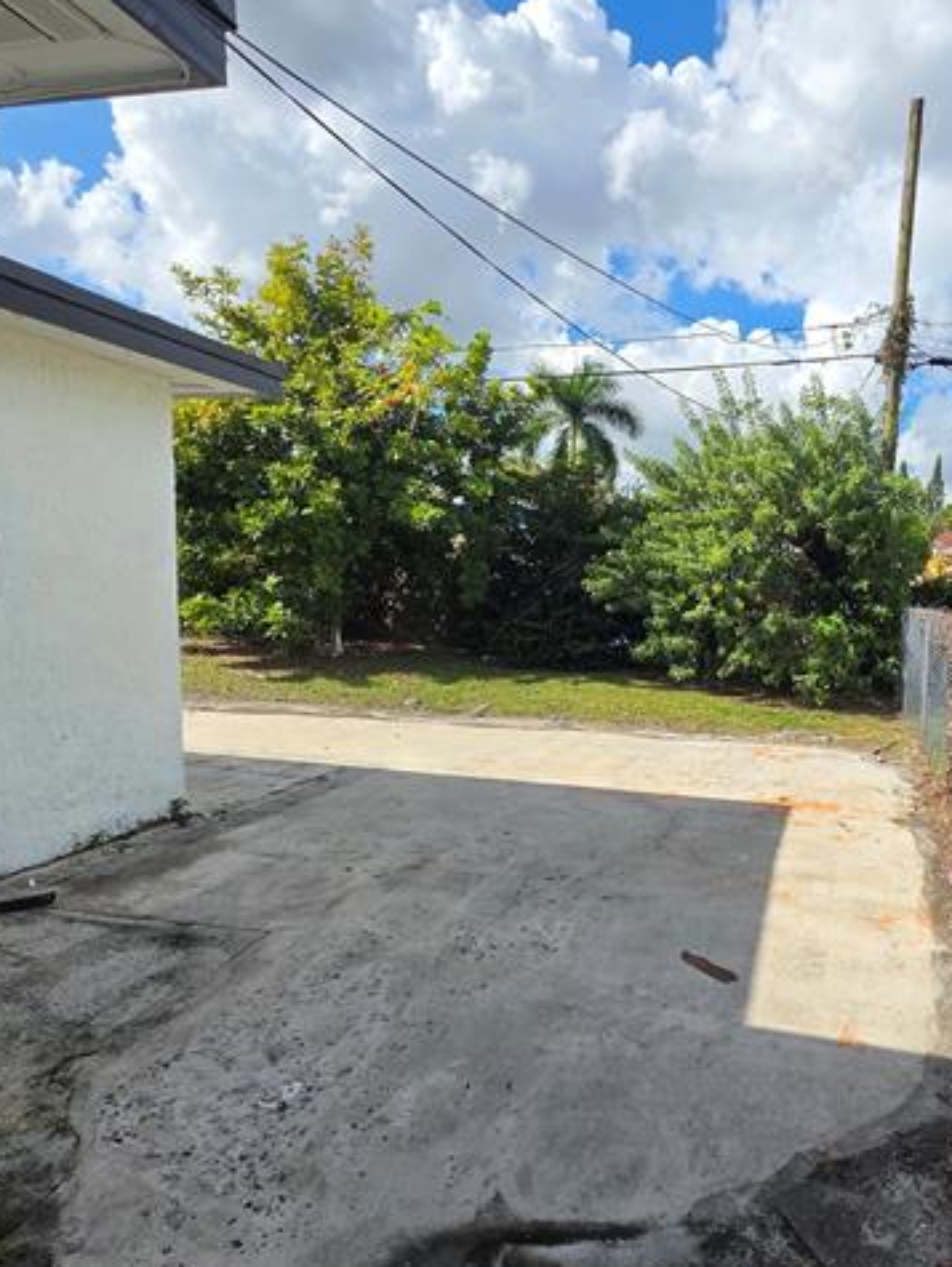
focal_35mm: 21
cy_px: 704
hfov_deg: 61.3
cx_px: 667
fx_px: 769
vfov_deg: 78.7
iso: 40
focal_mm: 2.2
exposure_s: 1/1910
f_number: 1.9
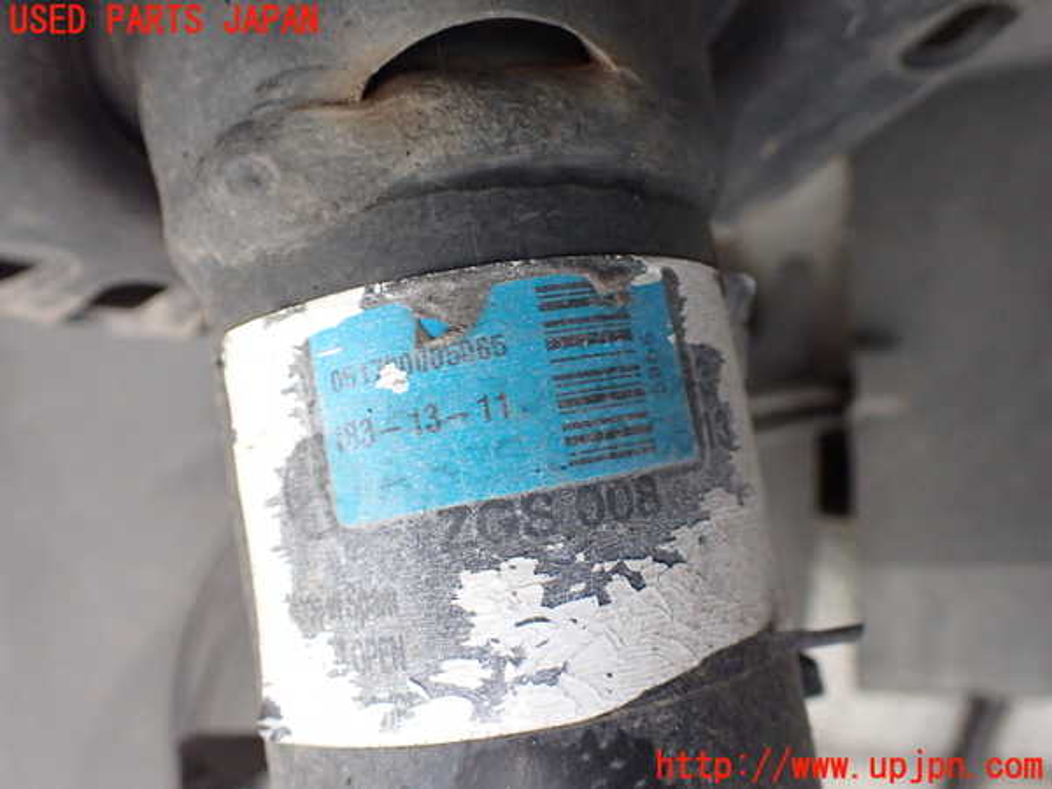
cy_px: 394
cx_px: 526
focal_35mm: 30
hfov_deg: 60.0
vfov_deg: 46.8
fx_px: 912
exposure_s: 1/125
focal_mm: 5.4
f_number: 2.3
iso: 640
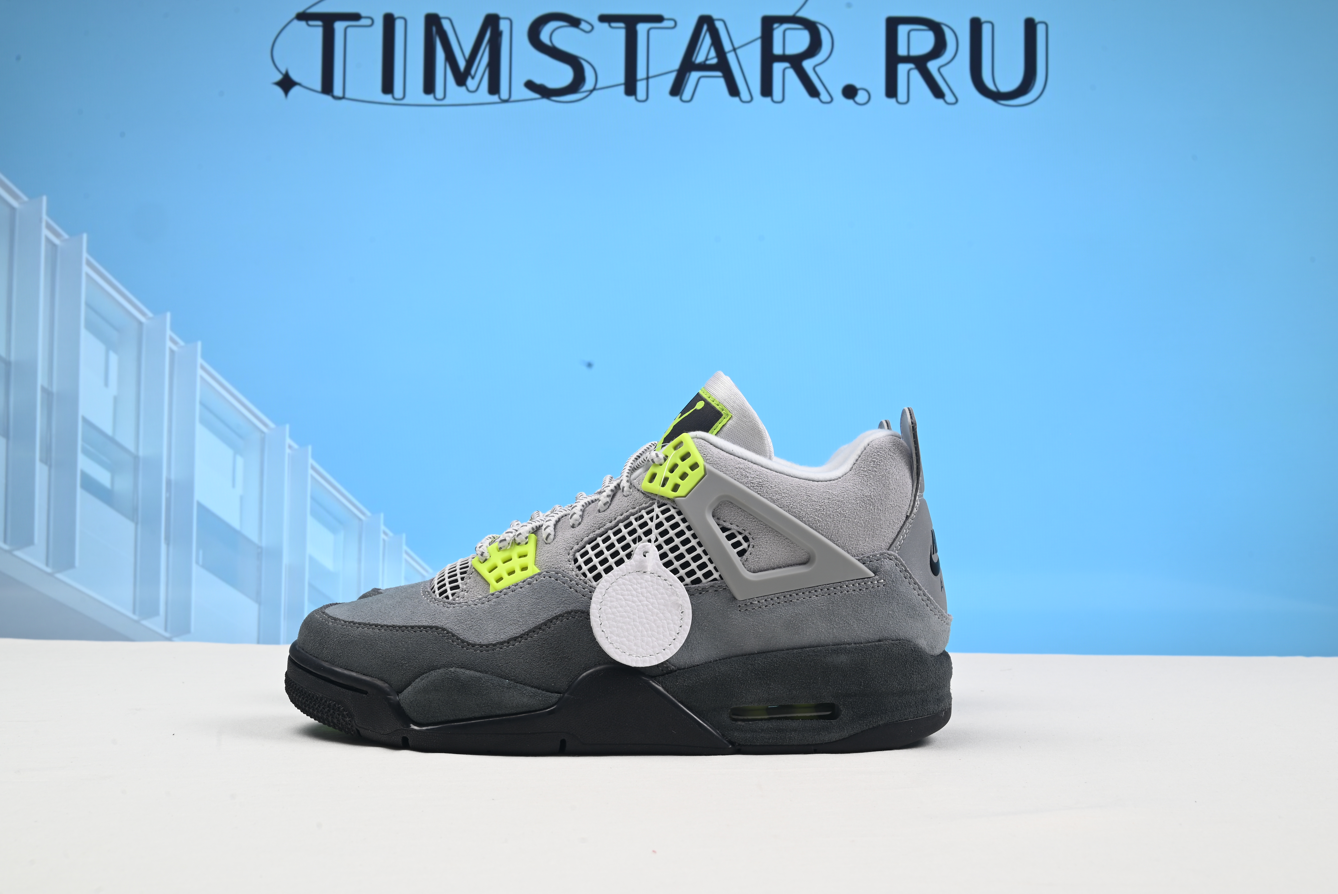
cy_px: 447
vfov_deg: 33.4
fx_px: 1487
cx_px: 669
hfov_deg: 48.4
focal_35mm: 40
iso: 100
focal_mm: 40
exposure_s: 1/2.5
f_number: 16
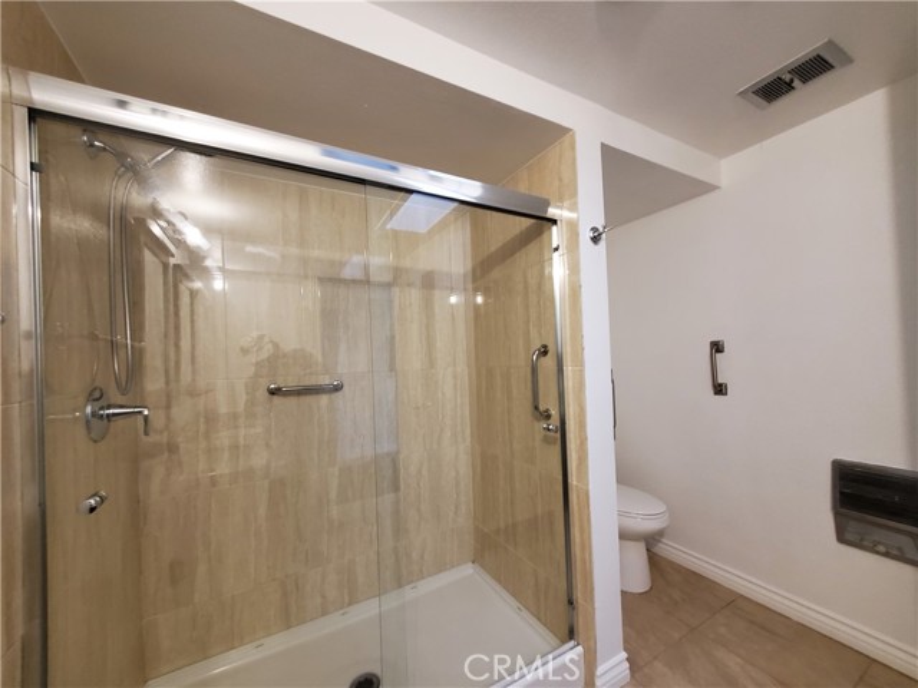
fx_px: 345
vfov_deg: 89.9
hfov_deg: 106.2
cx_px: 459
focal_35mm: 13
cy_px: 344
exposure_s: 1/29
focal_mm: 1.8
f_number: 2.2
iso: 500
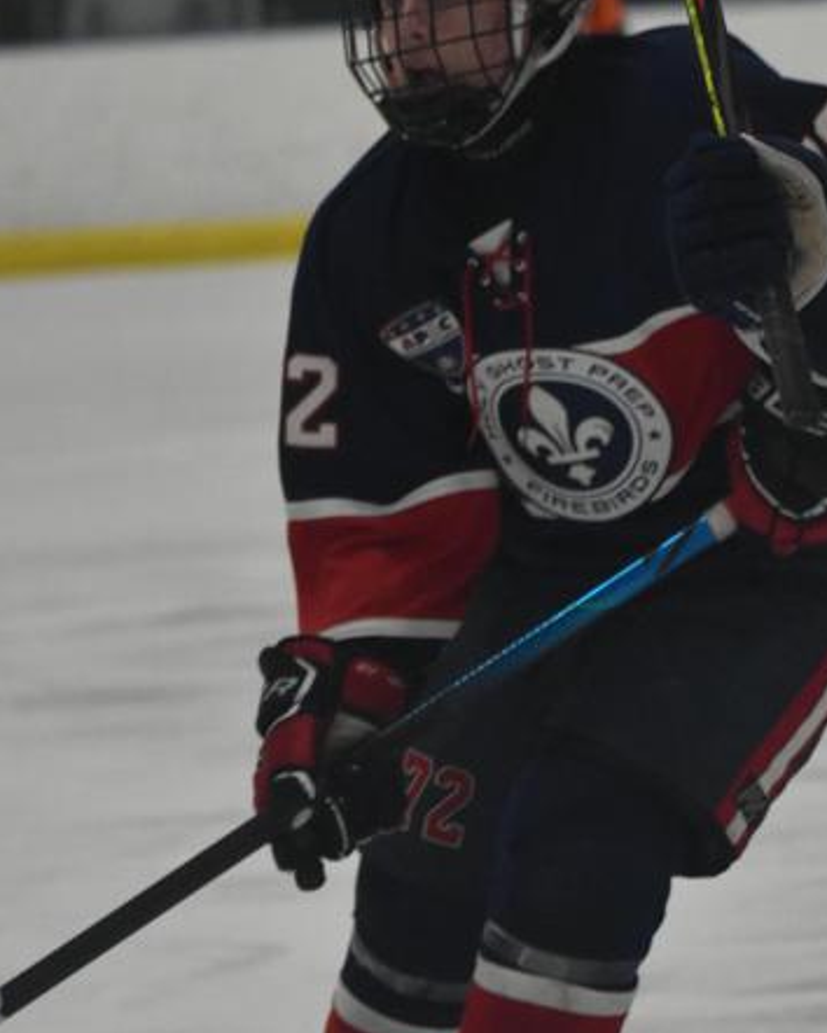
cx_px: 739
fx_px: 12963
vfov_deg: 4.6
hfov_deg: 3.7
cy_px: 685
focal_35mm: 424
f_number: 4.8
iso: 3200
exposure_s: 1/320
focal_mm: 130
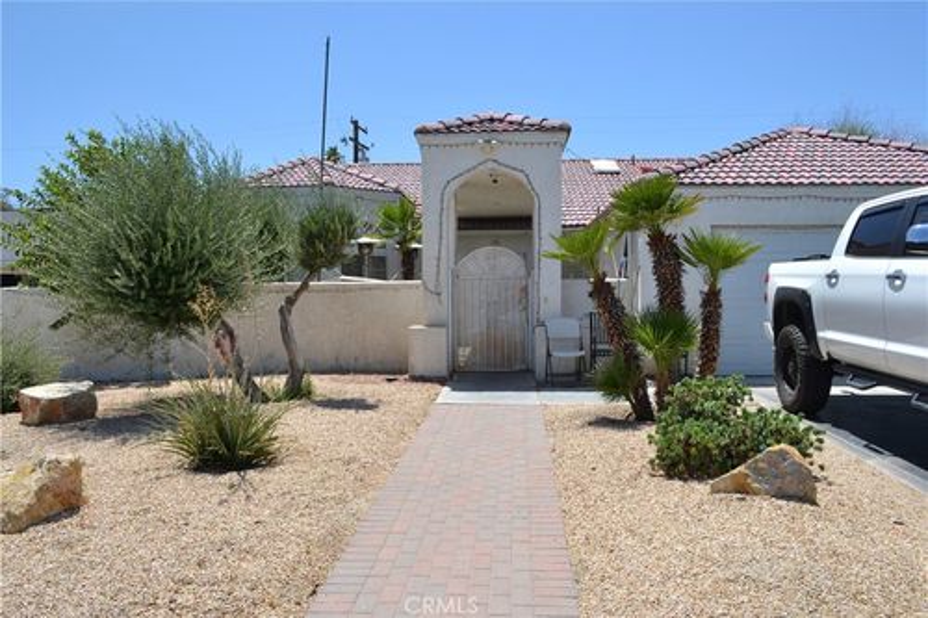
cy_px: 309
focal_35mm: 27
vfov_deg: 47.9
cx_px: 464
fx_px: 696
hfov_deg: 67.4
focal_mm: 18
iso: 100
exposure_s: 1/250
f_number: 8
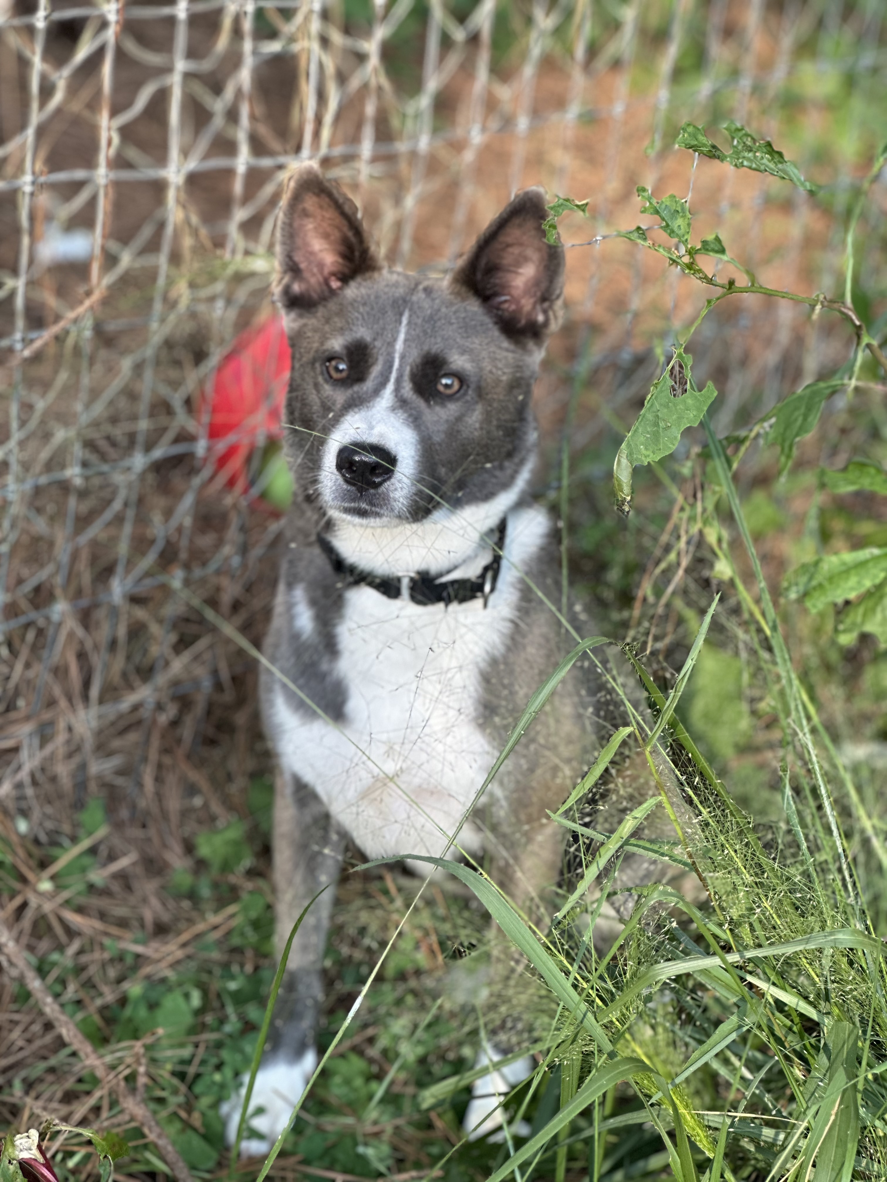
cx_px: 444
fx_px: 2631
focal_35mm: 77
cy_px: 591
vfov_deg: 25.3
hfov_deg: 19.1
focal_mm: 9
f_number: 2.8
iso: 125
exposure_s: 1/121
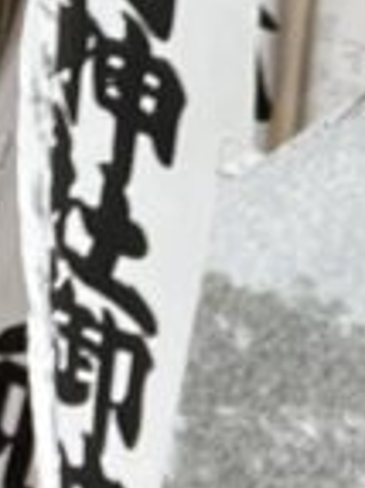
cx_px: 733
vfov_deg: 8.3
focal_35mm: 215
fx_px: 3027
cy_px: 1239
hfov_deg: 6.7
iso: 32
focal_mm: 2.71
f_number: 2.2
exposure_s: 1/121
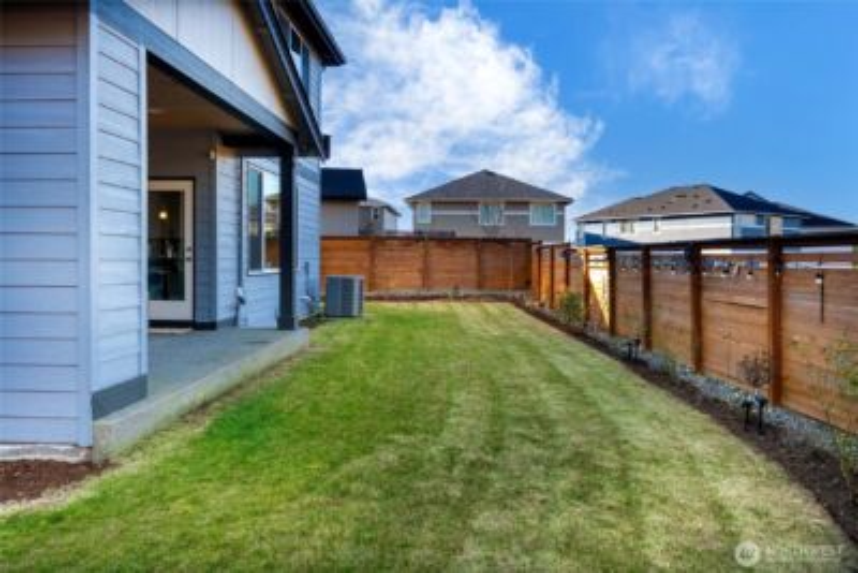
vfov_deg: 53.2
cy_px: 286
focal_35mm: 24
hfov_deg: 73.7
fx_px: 572
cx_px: 429
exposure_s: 1/30
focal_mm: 24
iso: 100
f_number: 7.1
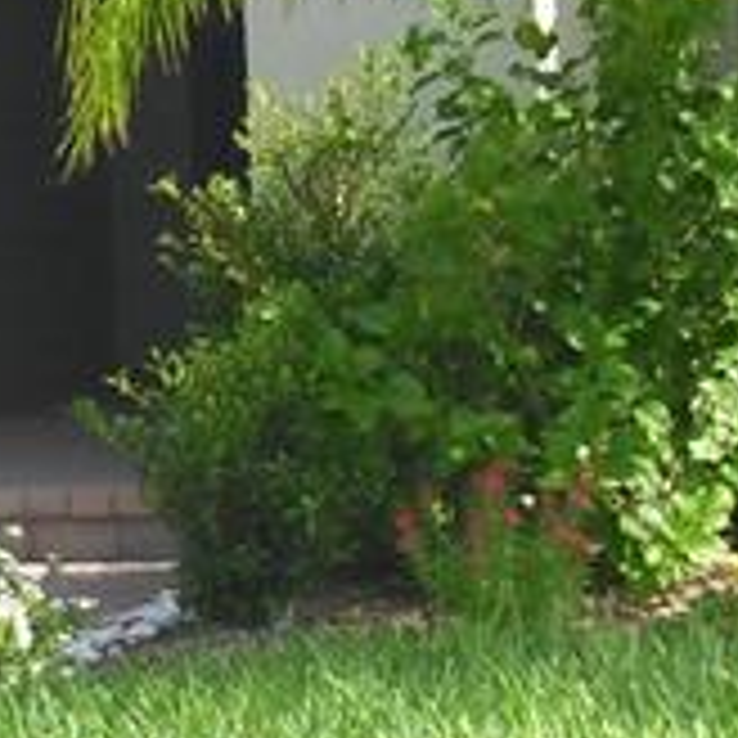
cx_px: -216
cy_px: 4
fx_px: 5065
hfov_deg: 8.2
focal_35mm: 210
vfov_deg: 8.3
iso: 100
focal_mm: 6.2
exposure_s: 1/80
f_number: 8
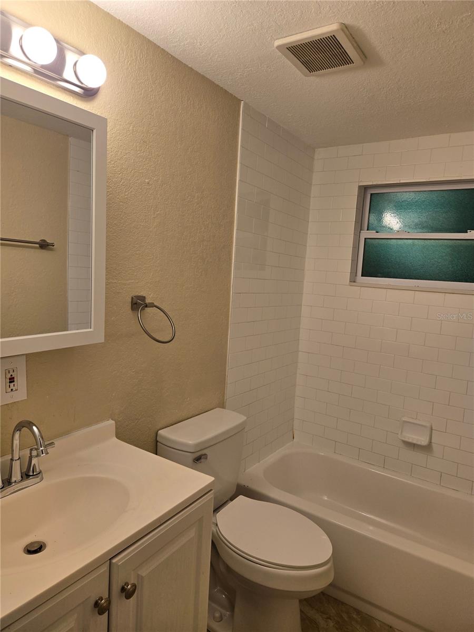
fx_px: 420
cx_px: 237
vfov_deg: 73.9
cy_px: 316
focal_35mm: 23
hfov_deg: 58.9
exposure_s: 1/120
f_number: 1.8
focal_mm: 5.4
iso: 50
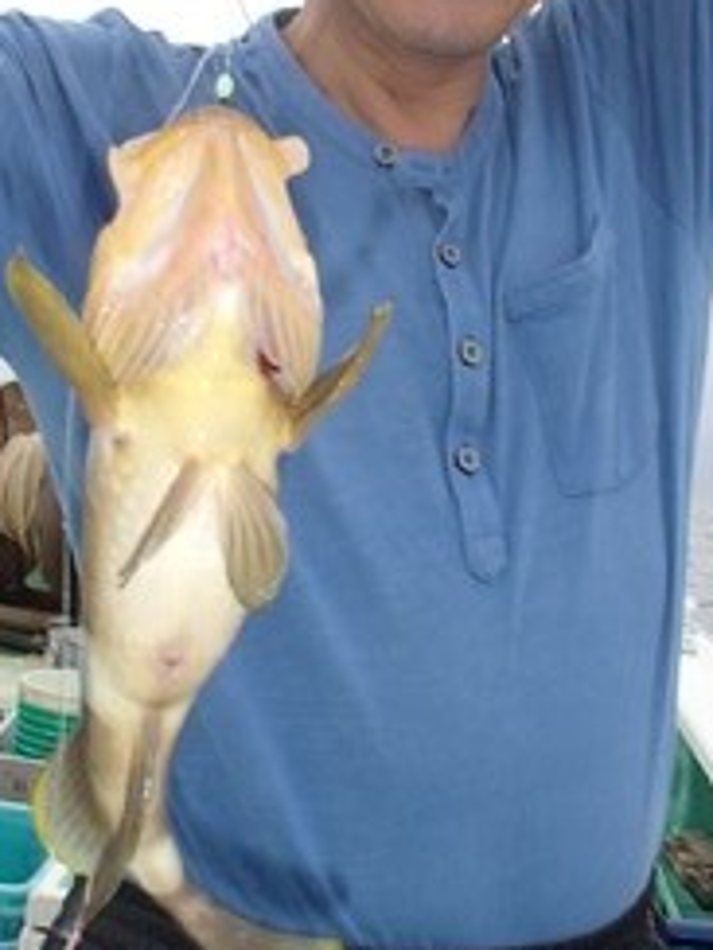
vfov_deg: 34.9
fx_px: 1510
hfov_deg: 26.5
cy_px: 417
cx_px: 323
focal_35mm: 55
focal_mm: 5
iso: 100
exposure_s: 1/200
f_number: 3.9
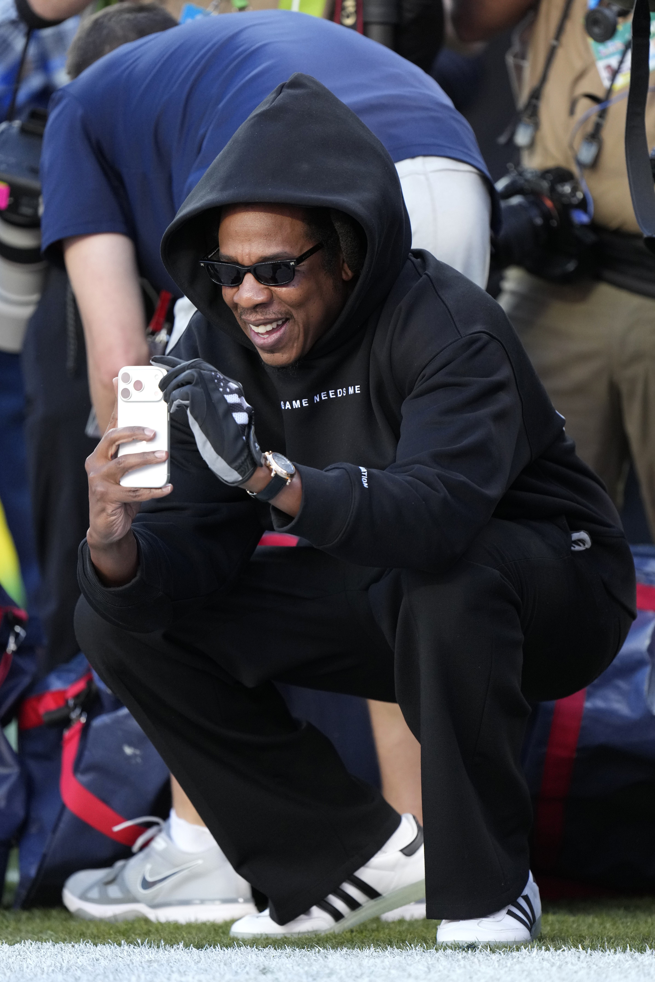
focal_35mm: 600
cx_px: 328
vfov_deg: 3.4
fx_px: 16373
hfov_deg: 2.3
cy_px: 491
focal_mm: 600
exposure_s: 1/1600
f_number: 4
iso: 2000
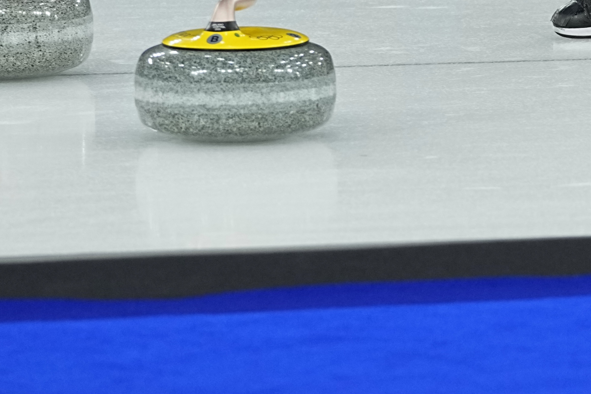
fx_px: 7846
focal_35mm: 478
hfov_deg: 4.3
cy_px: -174
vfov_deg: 2.9
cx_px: 935
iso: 800
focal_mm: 130
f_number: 4
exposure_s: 1/1000
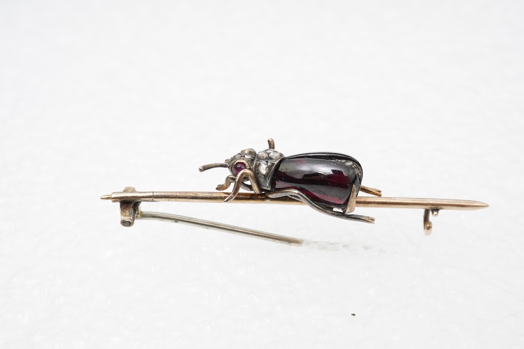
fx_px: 655
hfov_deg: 43.6
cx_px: 262
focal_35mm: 45
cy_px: 174
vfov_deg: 29.9
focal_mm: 30
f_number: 18
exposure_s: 1/125
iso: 640
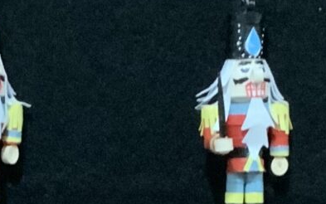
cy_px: 334
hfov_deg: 10.4
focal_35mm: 200
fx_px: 1778
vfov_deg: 6.5
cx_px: 56
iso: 500
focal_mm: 3
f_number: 1.8
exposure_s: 1/20
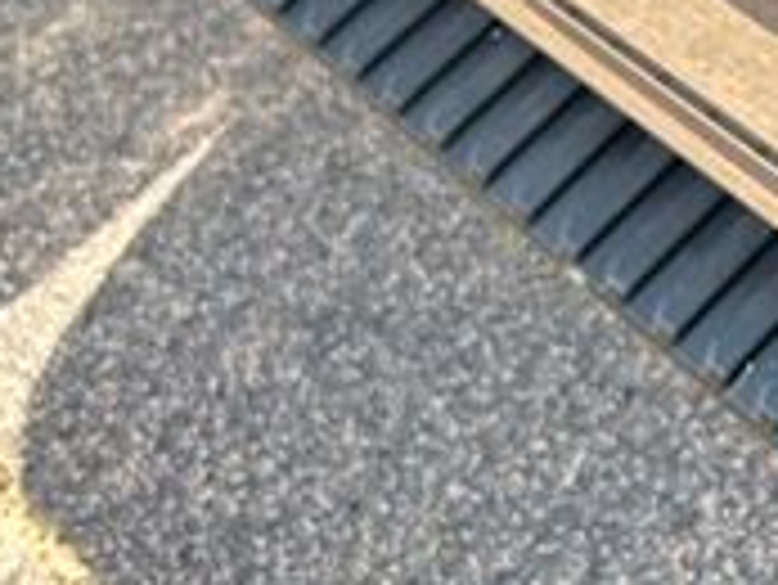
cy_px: -86
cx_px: 1196
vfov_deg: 15.0
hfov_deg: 18.0
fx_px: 2159
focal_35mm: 96
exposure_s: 1/392
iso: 50
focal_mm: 5.7
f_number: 1.5
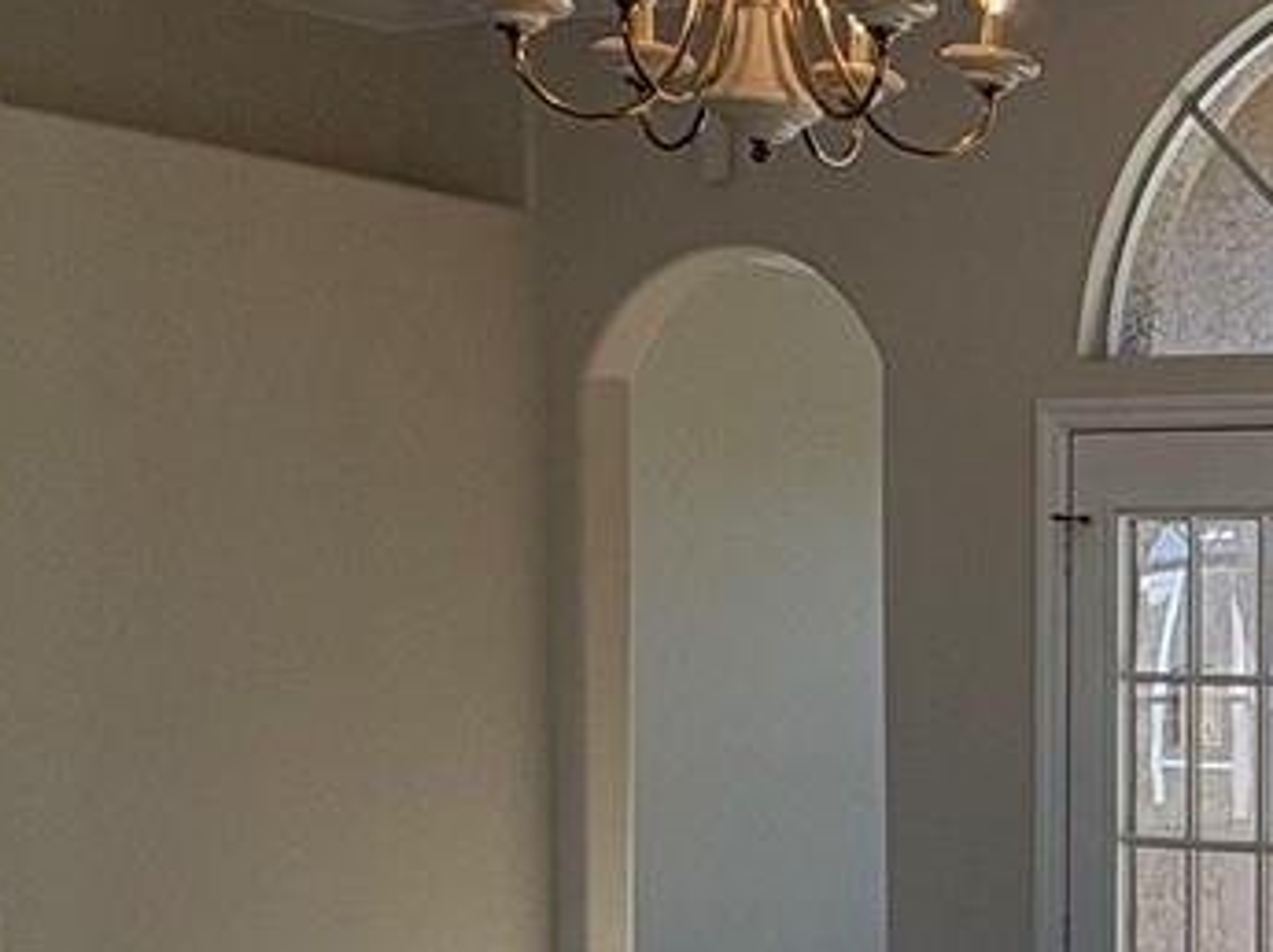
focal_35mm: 65
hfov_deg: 21.9
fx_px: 2388
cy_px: 723
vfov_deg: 22.3
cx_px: 2140
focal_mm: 2.22
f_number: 2.2
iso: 64
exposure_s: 1/366
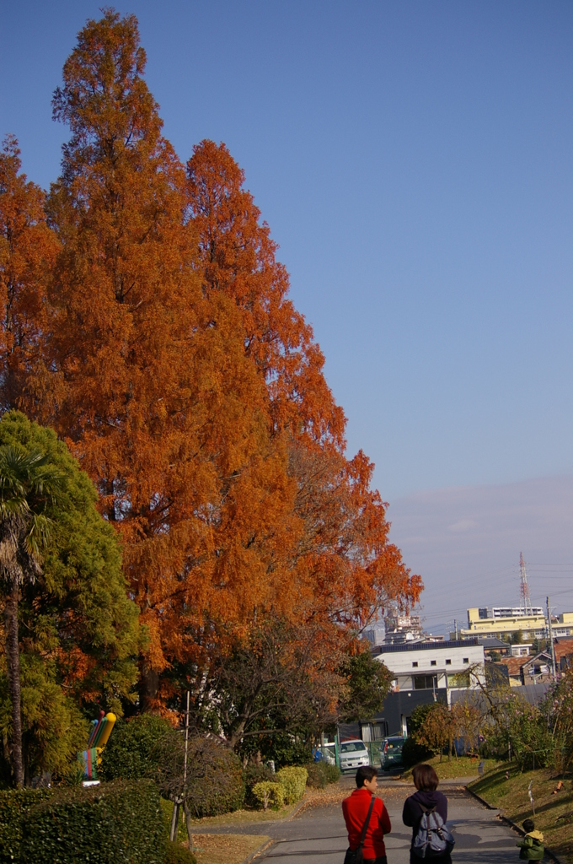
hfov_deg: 18.1
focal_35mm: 75
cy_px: 432
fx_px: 1795
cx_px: 286
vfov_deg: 27.0
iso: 200
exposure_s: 1/1500
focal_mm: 50
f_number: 5.6
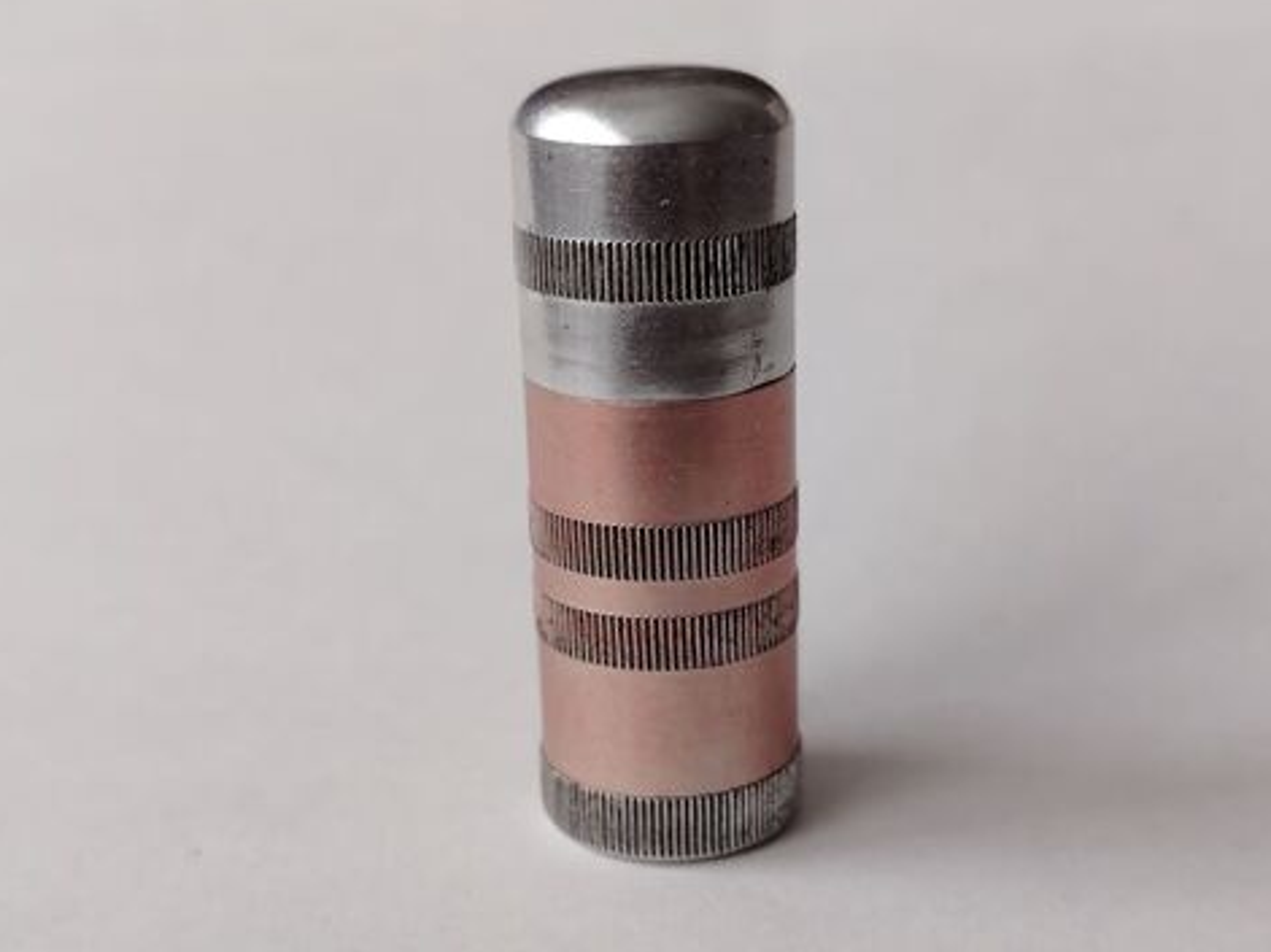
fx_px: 1872
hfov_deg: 37.5
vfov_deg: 28.5
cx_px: 634
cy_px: 469
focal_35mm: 51
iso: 431
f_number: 1.75
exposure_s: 1/33.3
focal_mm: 5.25
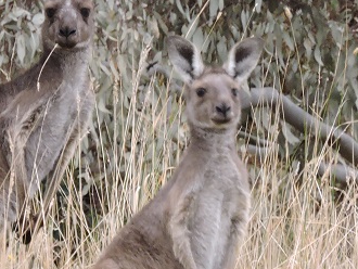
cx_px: 183
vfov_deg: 0.6
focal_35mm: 2511
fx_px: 25988
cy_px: 253
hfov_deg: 0.8
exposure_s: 1/200
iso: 400
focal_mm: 161.2
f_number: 5.6
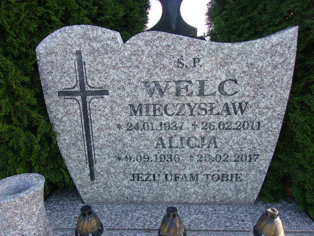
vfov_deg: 51.4
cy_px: 118
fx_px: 245
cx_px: 157
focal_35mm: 27
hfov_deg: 65.3
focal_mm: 4.9
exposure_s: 1/160
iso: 80
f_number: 3
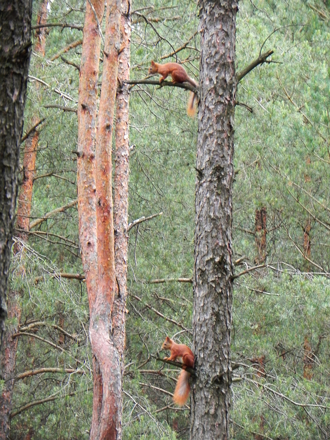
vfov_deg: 5.9
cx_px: 165
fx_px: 4284
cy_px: 220
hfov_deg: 4.4
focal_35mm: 337
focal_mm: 59.9
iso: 400
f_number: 5
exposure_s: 1/28.3
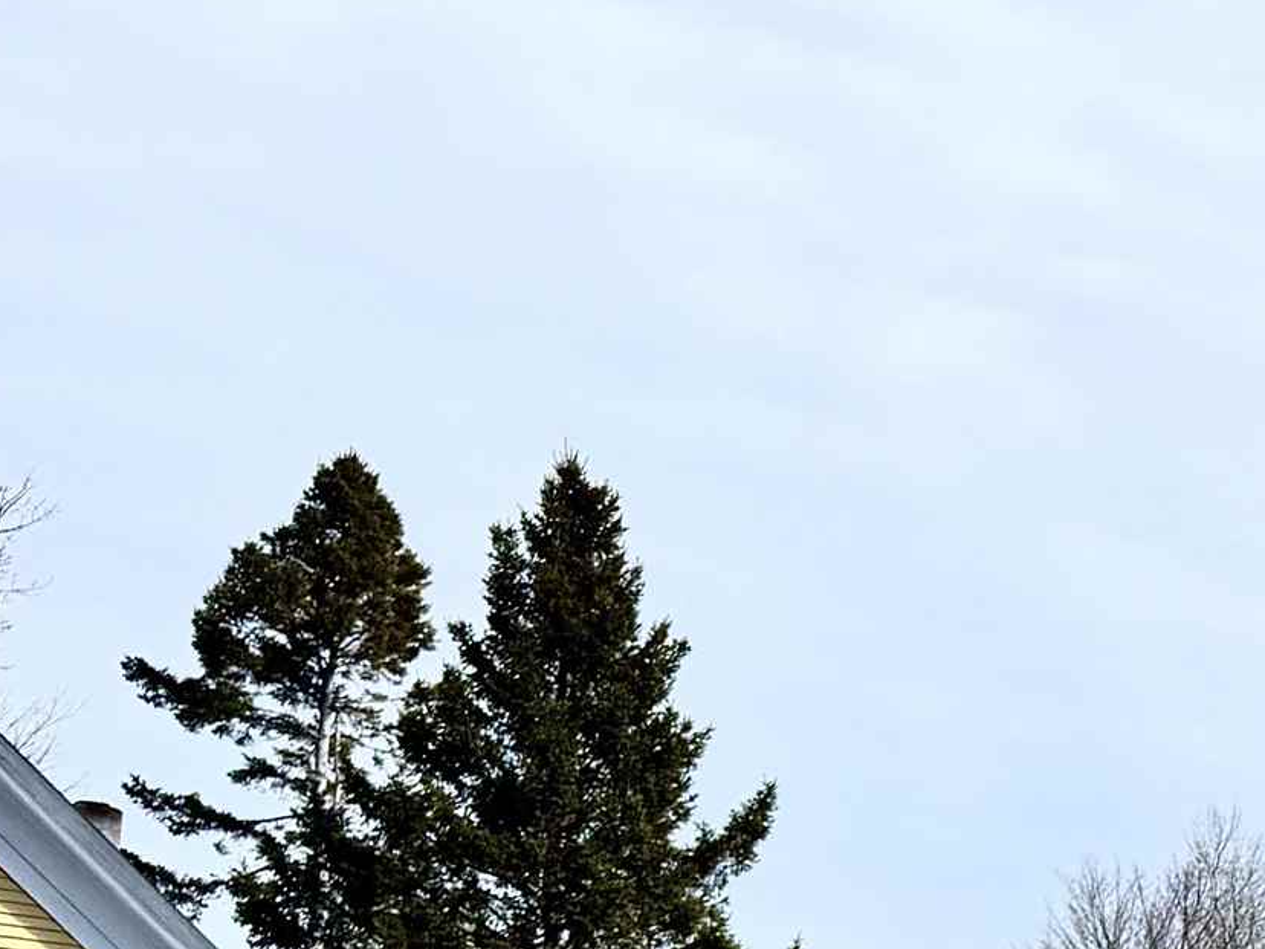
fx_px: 3252
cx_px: 2159
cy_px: 1183
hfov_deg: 18.2
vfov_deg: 15.9
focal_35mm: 89
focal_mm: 6.76
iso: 80
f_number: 1.78
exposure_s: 1/9009
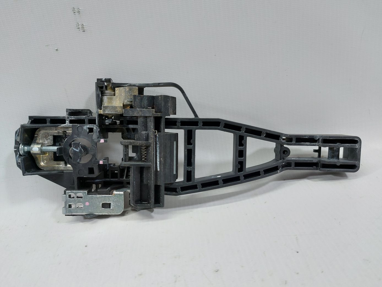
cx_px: 191
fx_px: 265
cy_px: 144
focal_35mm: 24
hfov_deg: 71.6
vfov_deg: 56.8
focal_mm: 5.23
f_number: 1.8
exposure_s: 1/50
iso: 80
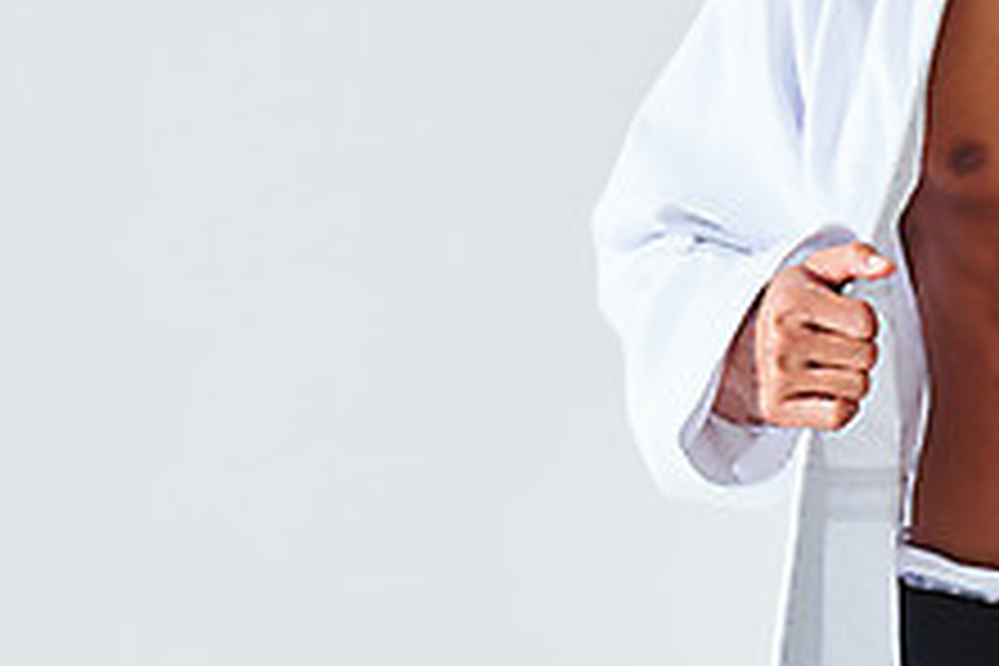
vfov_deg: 3.8
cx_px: 686
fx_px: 10100
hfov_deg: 5.7
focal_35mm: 364
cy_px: 86
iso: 100
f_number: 11
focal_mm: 135
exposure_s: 1/125
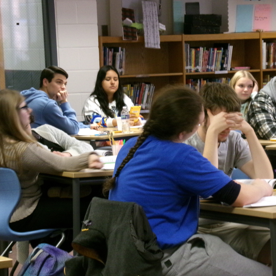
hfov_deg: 10.2
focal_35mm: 172
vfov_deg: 10.2
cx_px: 178
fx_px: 1552
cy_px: 138
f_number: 5.7
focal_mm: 26.1
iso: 800
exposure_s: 1/14
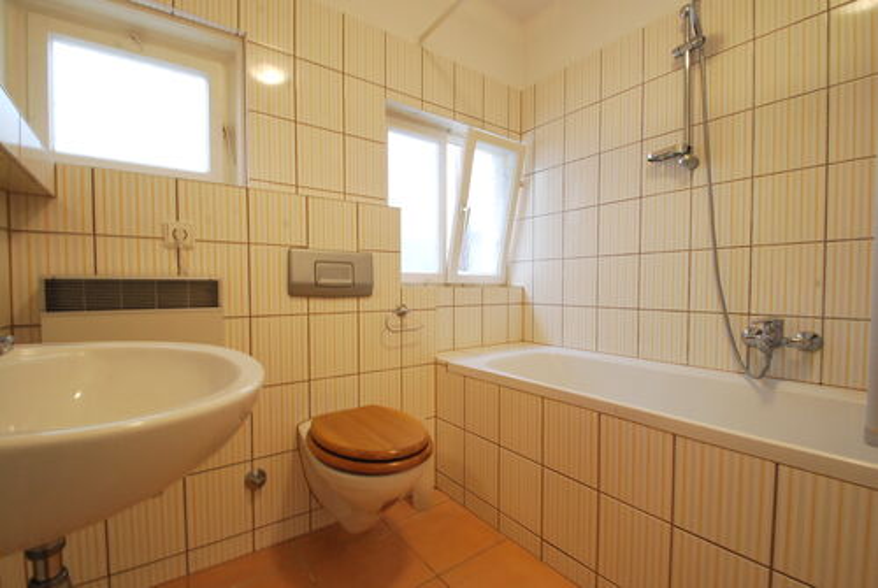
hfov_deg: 100.3
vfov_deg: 77.5
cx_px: 439
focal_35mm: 15
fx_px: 366
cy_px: 294
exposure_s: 1/1.6
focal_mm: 10
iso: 800
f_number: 11
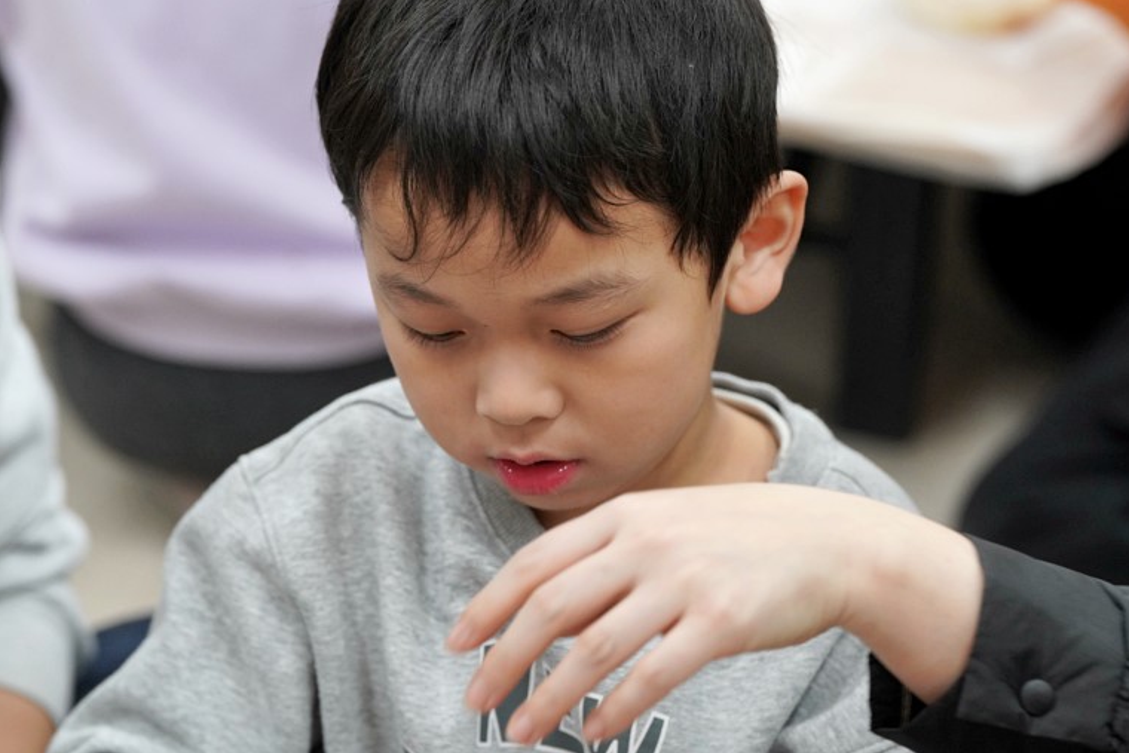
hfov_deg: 13.9
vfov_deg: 9.3
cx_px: 547
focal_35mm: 148
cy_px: 370
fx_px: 4642
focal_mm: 125
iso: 3200
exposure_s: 1/160
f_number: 4
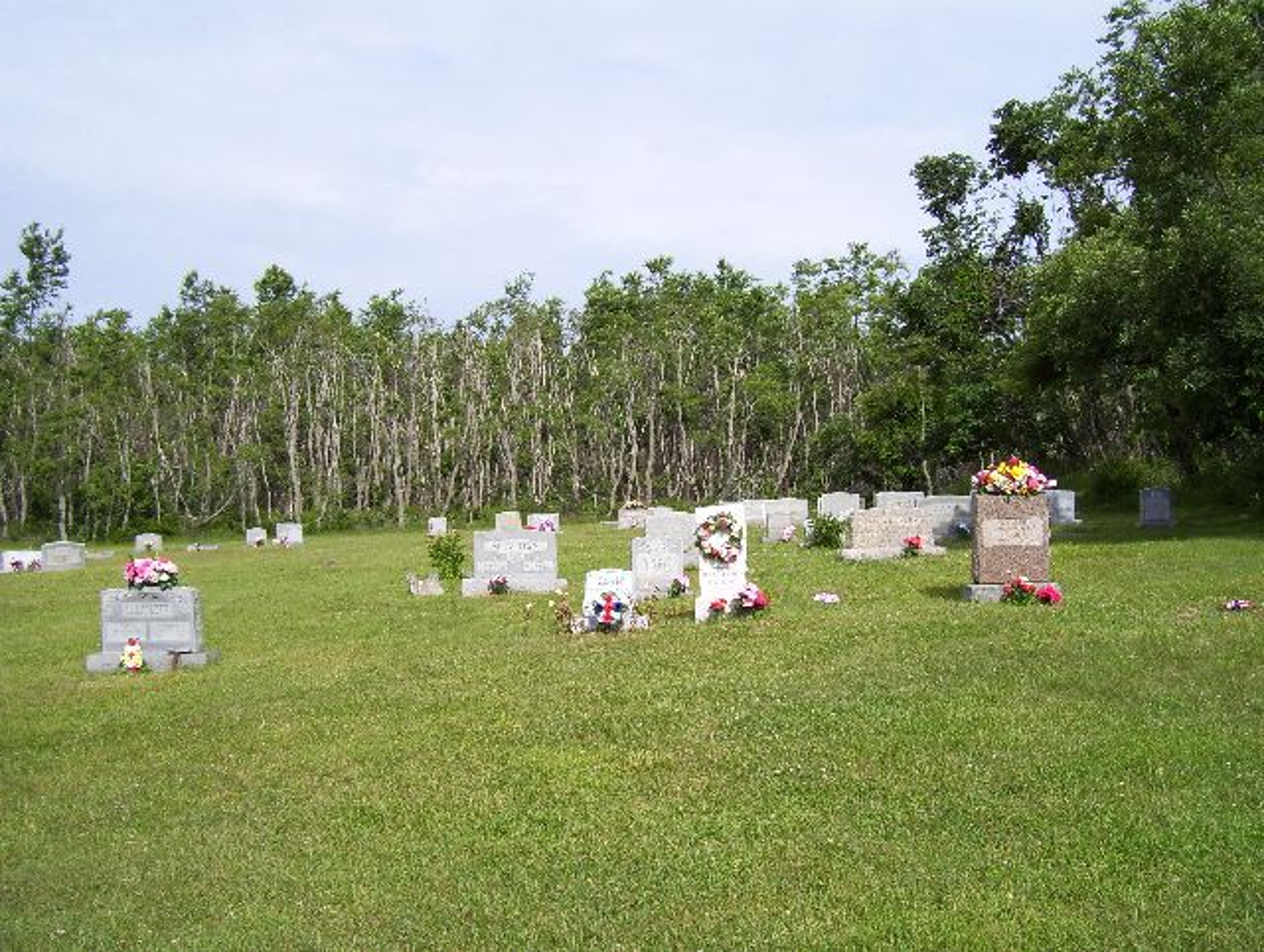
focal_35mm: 36
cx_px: 632
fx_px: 1317
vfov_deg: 39.8
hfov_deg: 51.3
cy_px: 476
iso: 80
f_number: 4.8
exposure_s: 1/640
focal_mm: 6
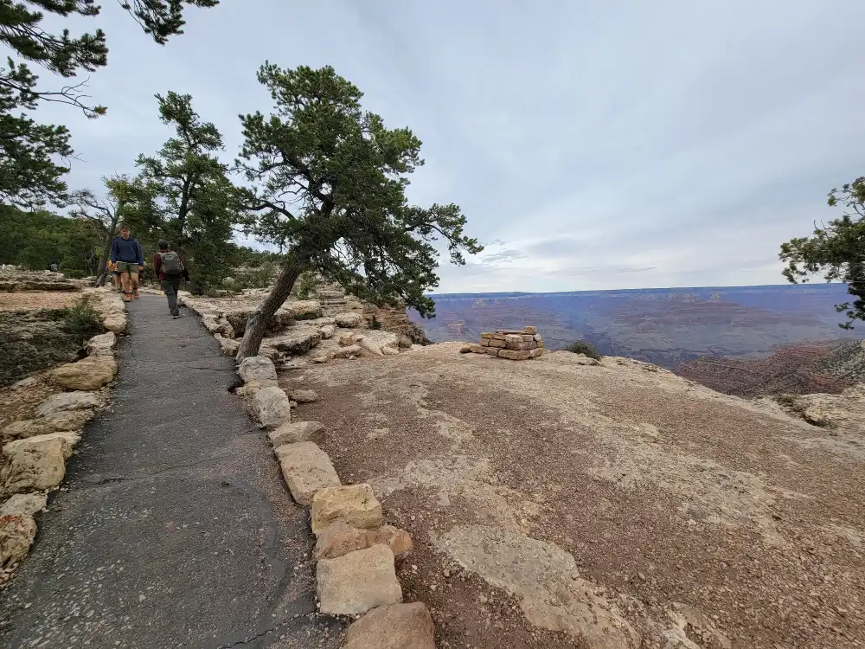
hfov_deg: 106.2
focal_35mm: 13
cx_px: 432
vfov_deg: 89.9
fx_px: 325
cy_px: 324
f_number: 2.2
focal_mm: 2.2
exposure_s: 1/715
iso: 50
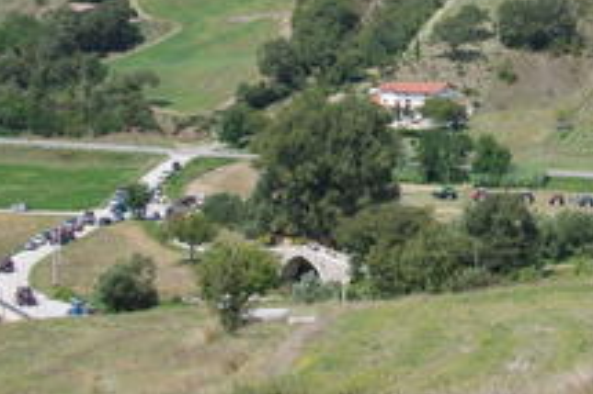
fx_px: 1761
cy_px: 62
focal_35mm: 107
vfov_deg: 12.7
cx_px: 673
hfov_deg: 18.3
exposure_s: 1/250
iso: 200
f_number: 8
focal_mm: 31
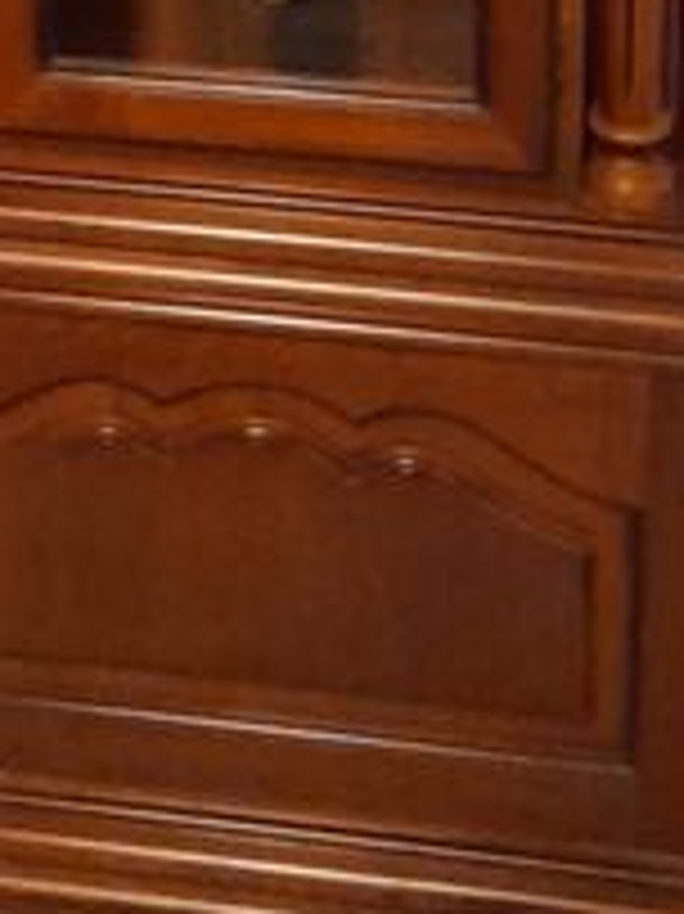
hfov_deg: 11.9
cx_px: -54
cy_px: -964
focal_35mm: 123
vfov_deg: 13.5
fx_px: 3244
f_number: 2
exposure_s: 1/20
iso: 640
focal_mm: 4.6
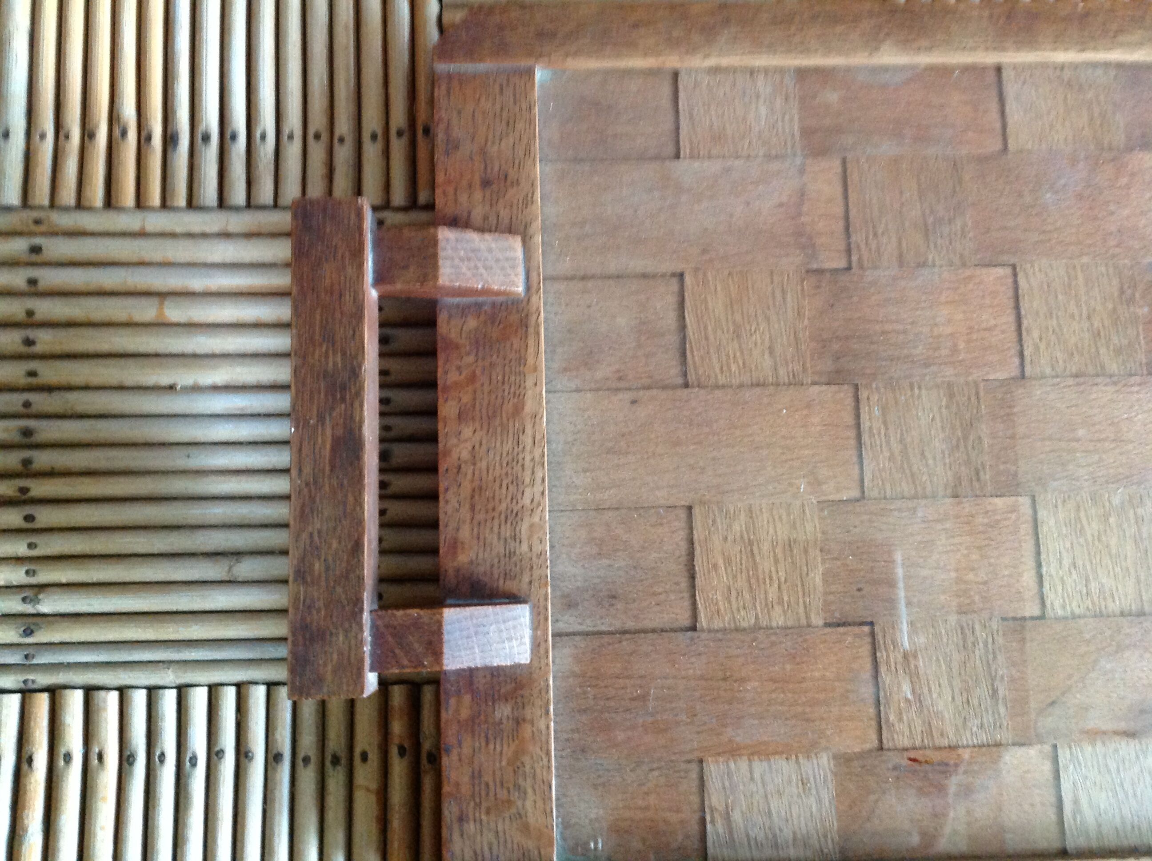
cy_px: 430
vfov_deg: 40.6
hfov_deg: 52.7
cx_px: 576
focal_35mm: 35
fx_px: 1163
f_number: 2.4
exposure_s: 1/15
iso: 400
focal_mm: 4.28
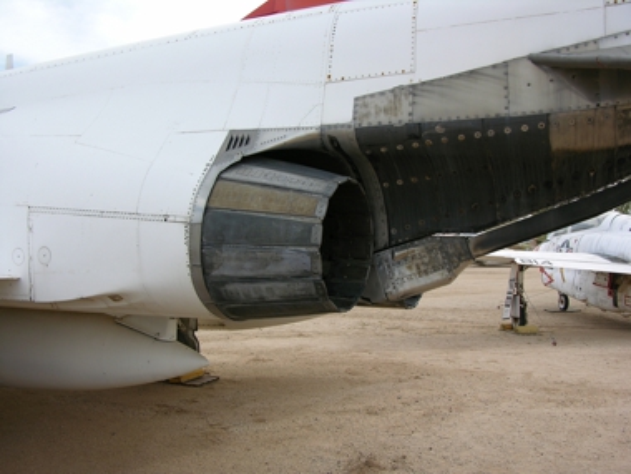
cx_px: 316
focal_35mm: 35
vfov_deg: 40.7
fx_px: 638
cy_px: 237
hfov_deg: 52.6
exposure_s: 1/500
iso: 50
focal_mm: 8.9
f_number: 3.5
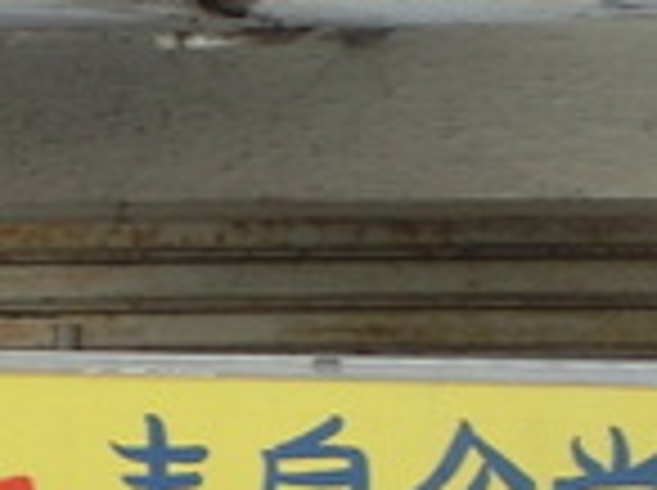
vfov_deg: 3.7
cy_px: 494
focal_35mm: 400
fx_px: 7579
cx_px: 144
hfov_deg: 5.0
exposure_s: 1/80
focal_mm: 10.04
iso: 100
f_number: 4.5
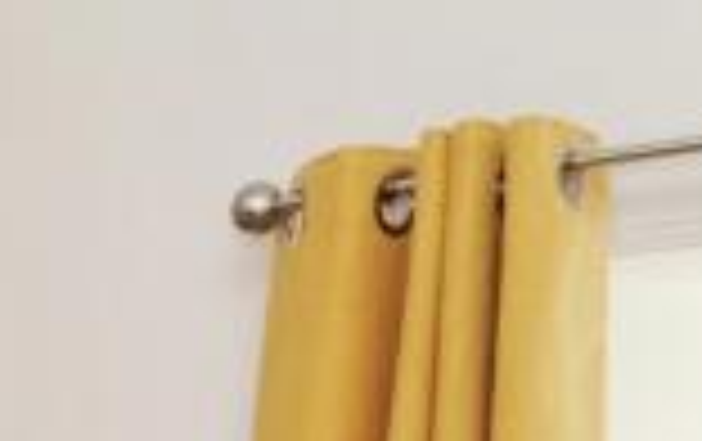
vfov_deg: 9.7
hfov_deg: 14.9
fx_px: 2299
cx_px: -598
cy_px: 1058
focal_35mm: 120
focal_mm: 12
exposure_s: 1/15
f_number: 7.1
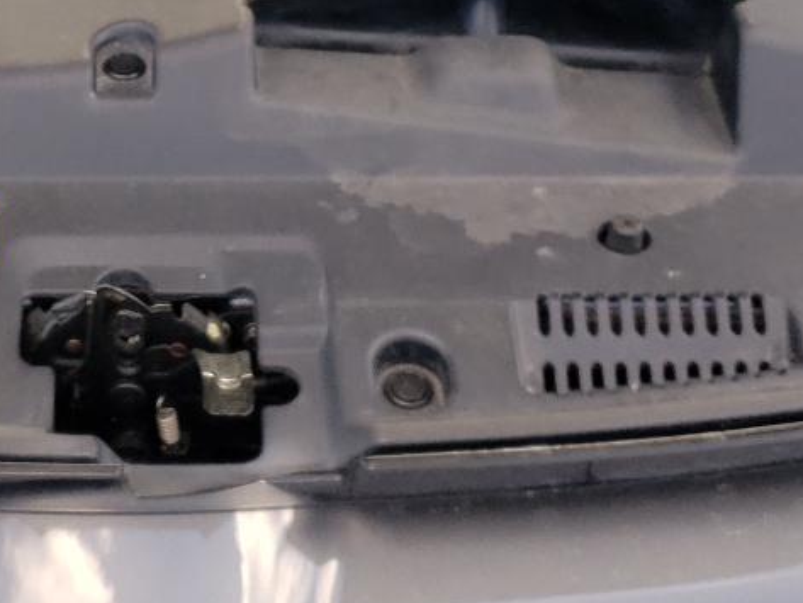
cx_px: 151
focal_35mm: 88
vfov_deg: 16.3
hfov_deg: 21.9
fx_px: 2042
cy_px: -46
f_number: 1.5
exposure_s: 1/312
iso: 50
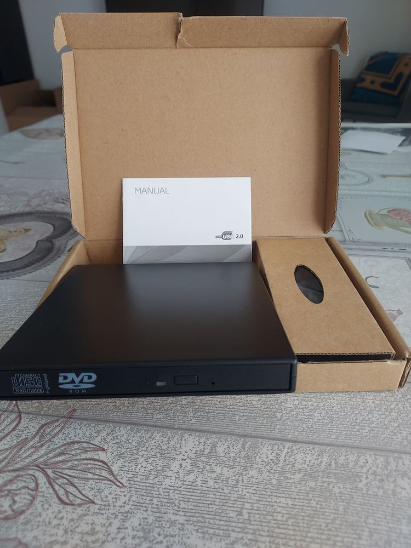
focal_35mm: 24
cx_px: 206
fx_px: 380
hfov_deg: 56.8
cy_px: 274
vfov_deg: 71.6
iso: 40
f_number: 1.8
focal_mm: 4.6
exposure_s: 1/50
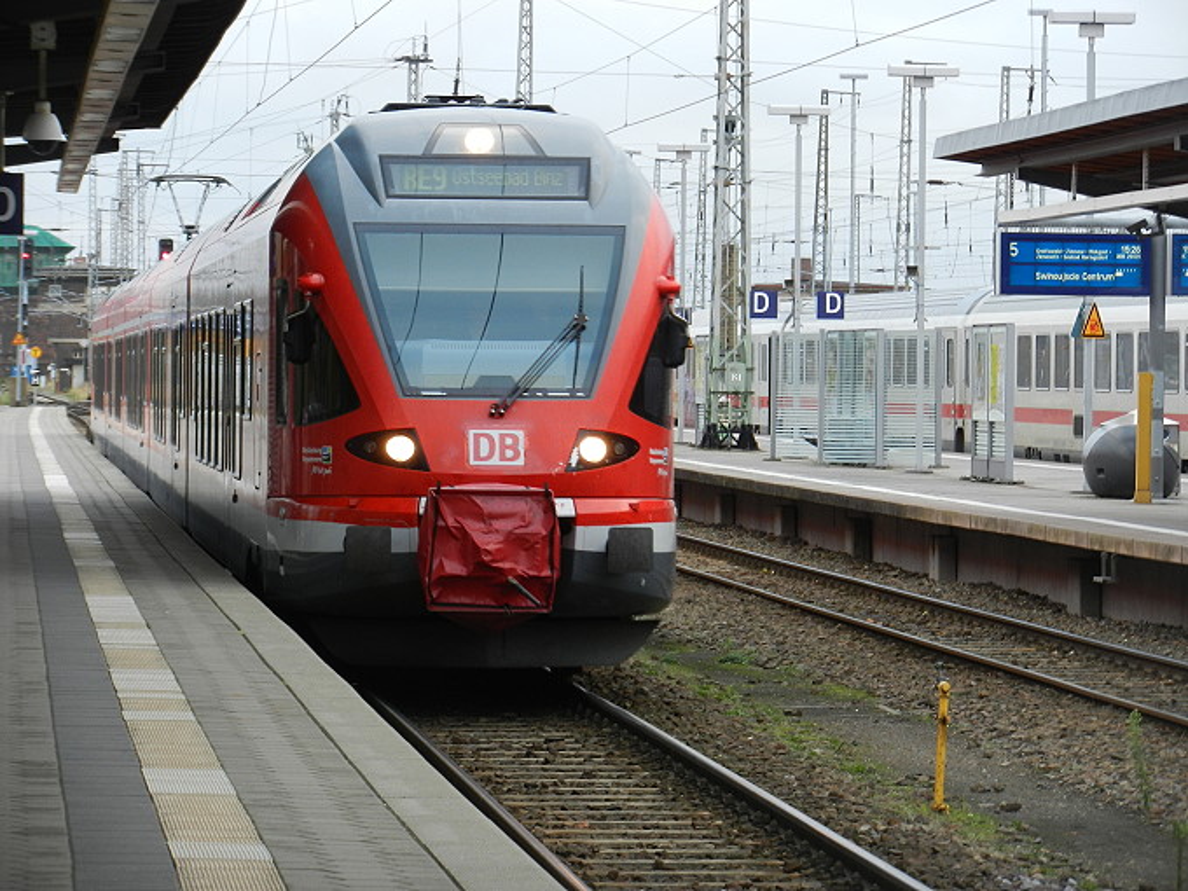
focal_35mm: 165
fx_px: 5663
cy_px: 446
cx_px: 594
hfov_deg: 12.0
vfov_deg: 9.0
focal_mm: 29.7
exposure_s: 1/50
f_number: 5.3
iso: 160
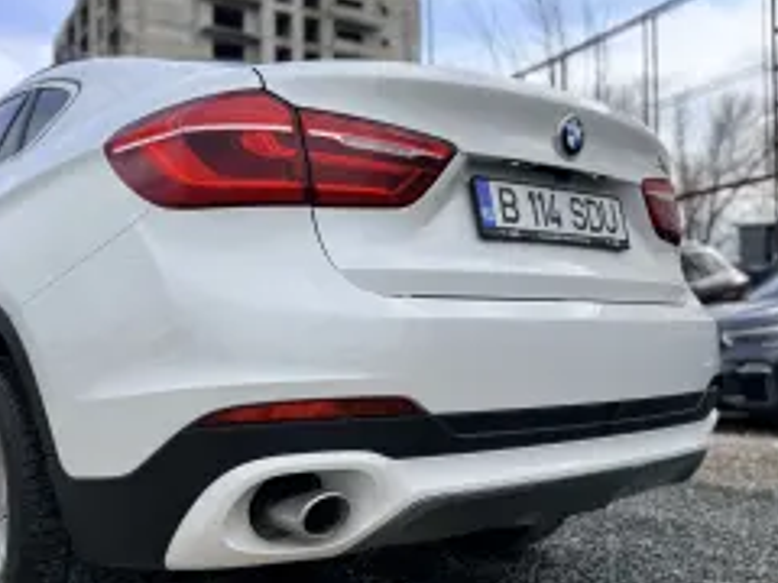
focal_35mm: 36
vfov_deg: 39.7
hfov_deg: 51.0
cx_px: 308
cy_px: 301
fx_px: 809
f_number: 1.78
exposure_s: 1/3145
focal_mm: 6.76
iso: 80
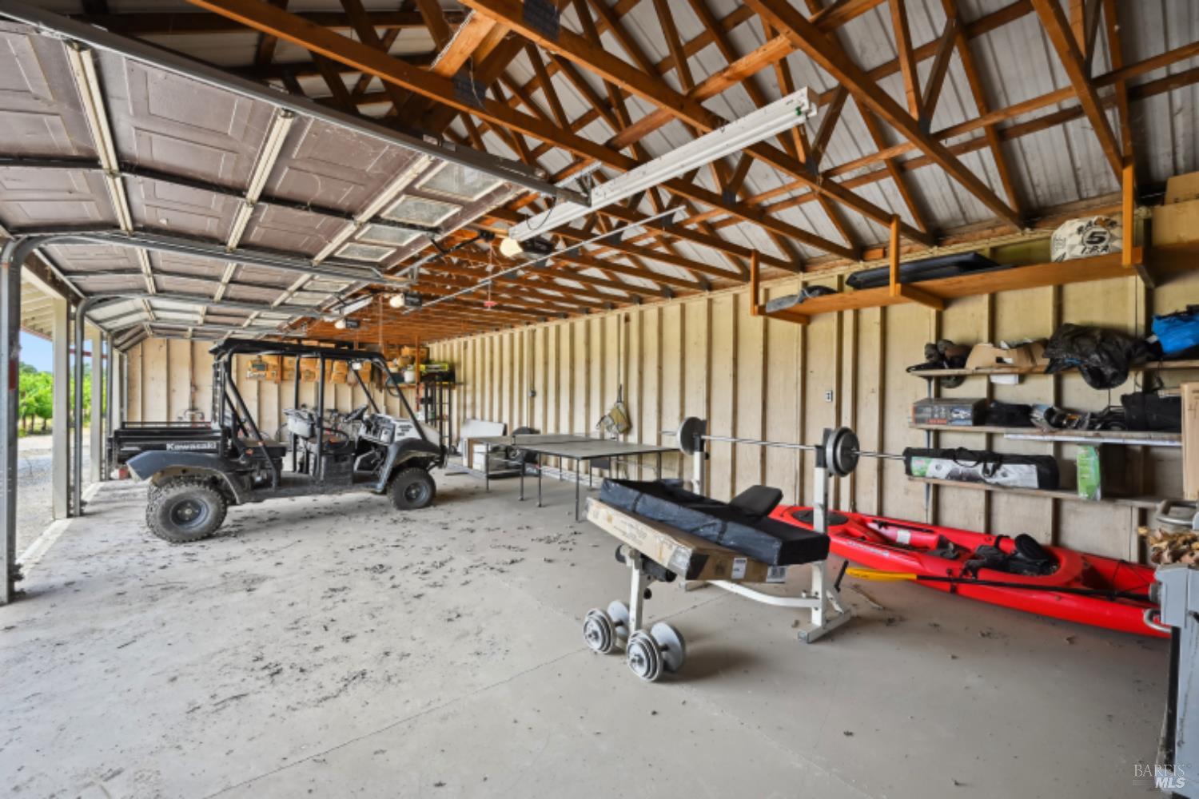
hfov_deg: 98.5
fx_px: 516
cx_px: 600
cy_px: 400
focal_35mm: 16
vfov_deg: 75.5
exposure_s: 1/125
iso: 800
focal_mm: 15.5
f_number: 10
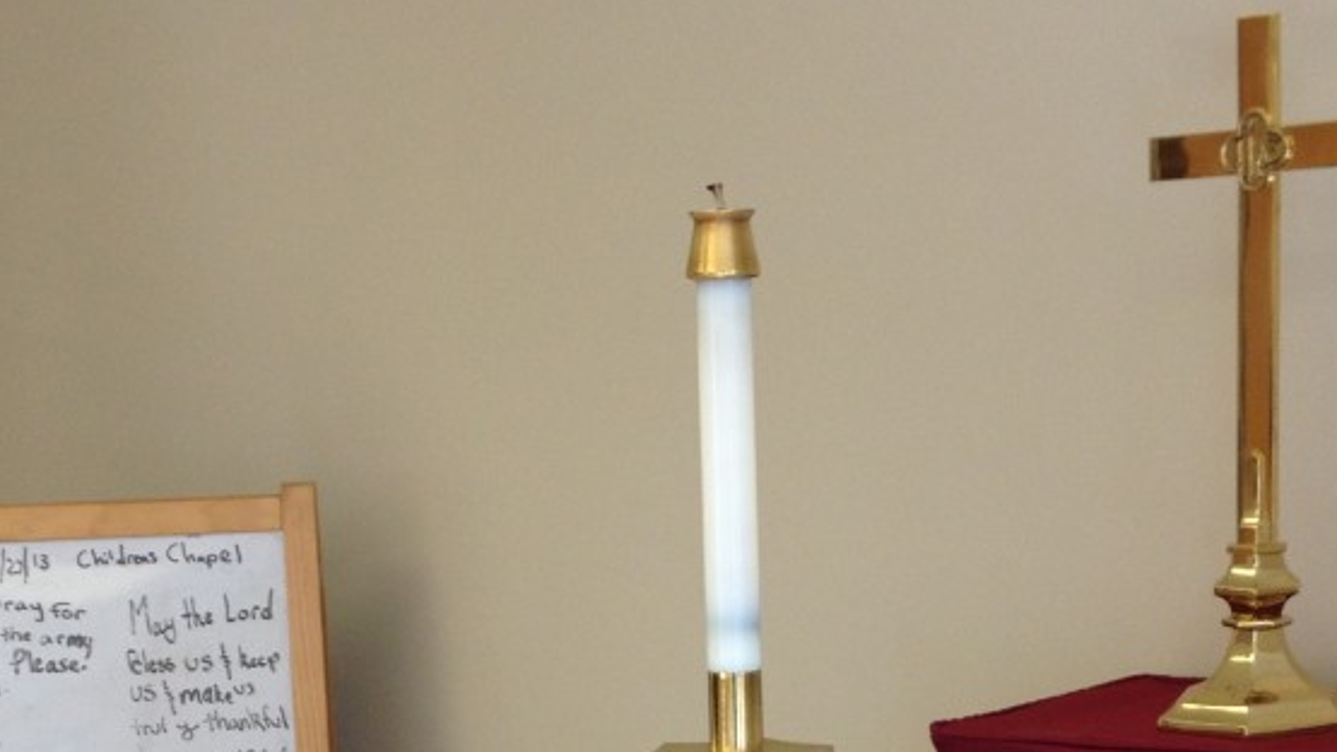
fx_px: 3119
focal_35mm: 88
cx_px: 694
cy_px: 873
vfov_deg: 13.4
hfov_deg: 24.2
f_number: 2.4
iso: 64
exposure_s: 1/60
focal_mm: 4.28
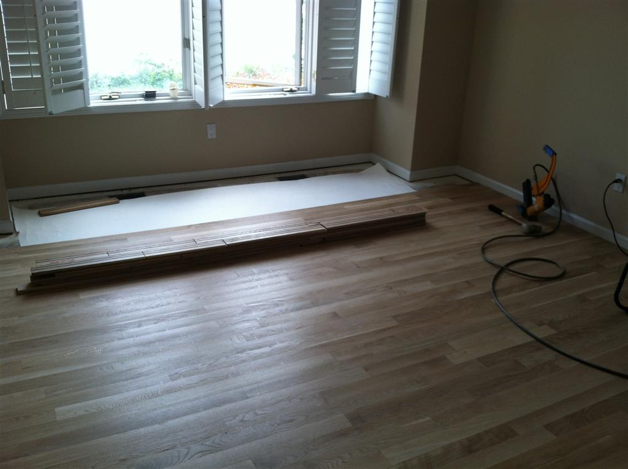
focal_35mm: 35
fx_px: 634
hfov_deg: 52.7
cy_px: 234
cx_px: 314
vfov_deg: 40.6
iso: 80
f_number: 2.8
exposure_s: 1/122
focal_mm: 3.85
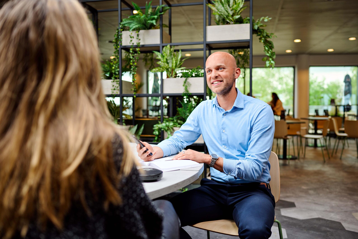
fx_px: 348
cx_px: 179
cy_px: 120
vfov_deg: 37.9
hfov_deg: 54.4
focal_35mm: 35
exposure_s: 1/100
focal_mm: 35
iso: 200
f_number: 2.5
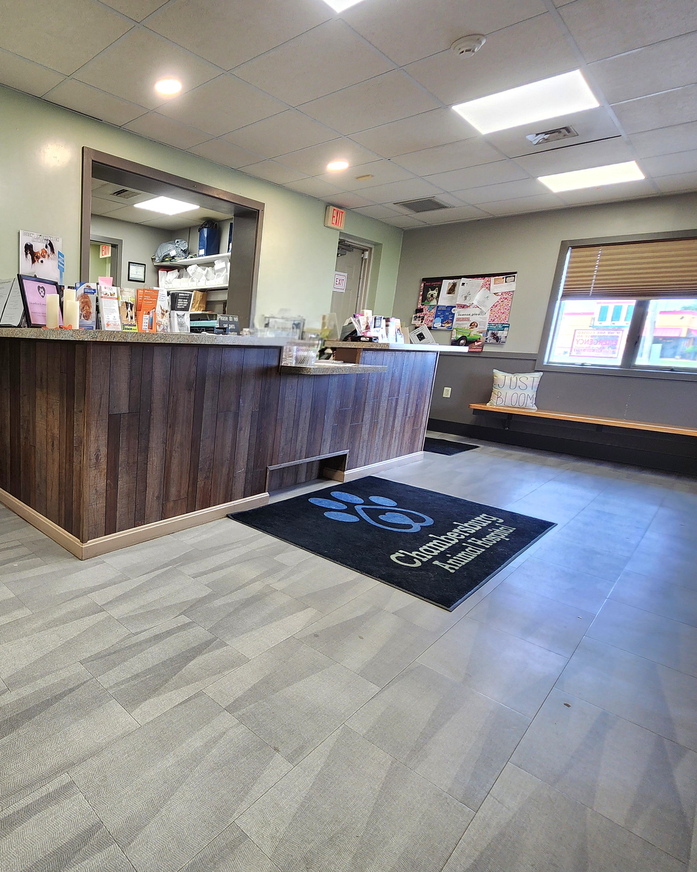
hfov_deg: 68.2
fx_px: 438
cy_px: 436
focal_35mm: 17
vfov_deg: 89.6
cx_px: 122
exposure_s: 1/60.2
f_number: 2.2
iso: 160
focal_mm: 2.2
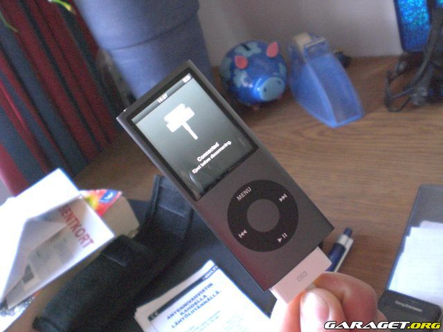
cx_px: 222
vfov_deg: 37.7
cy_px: 166
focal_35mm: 38
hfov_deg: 49.0
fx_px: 486
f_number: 3.1
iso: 800
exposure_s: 1/30
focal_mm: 6.3
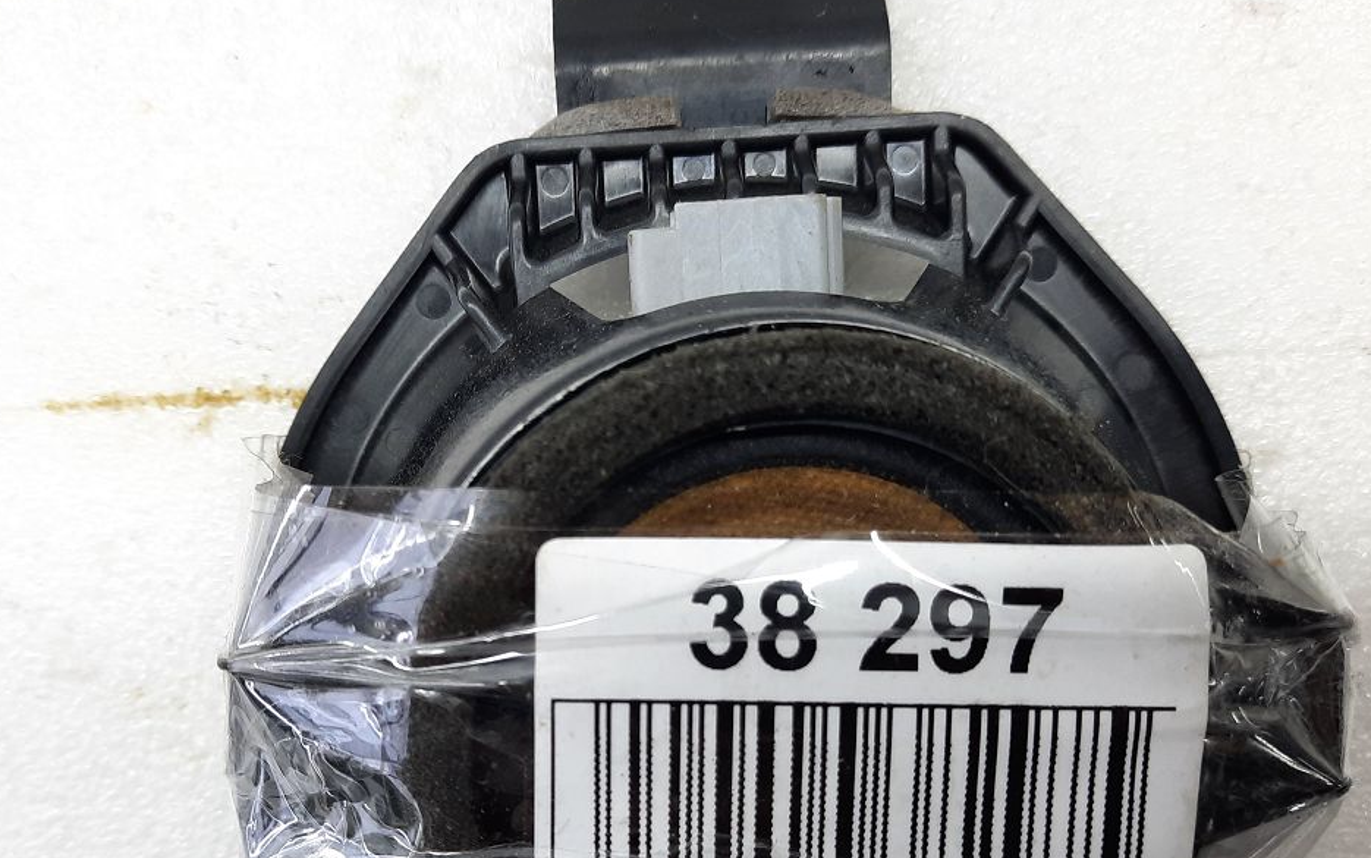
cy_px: 569
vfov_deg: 36.9
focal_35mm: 34
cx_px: 623
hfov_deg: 56.6
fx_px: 1271
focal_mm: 4.6
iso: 100
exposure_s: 1/50
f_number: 2
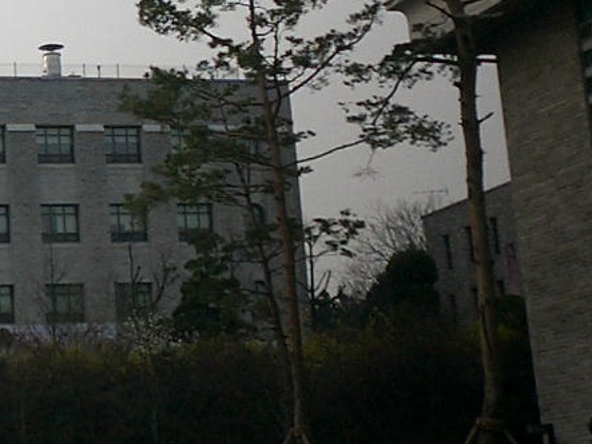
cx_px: -111
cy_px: 152
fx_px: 1829
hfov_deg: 17.5
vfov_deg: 13.8
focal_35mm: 107
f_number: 3.5
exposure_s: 1/500
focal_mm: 5.6
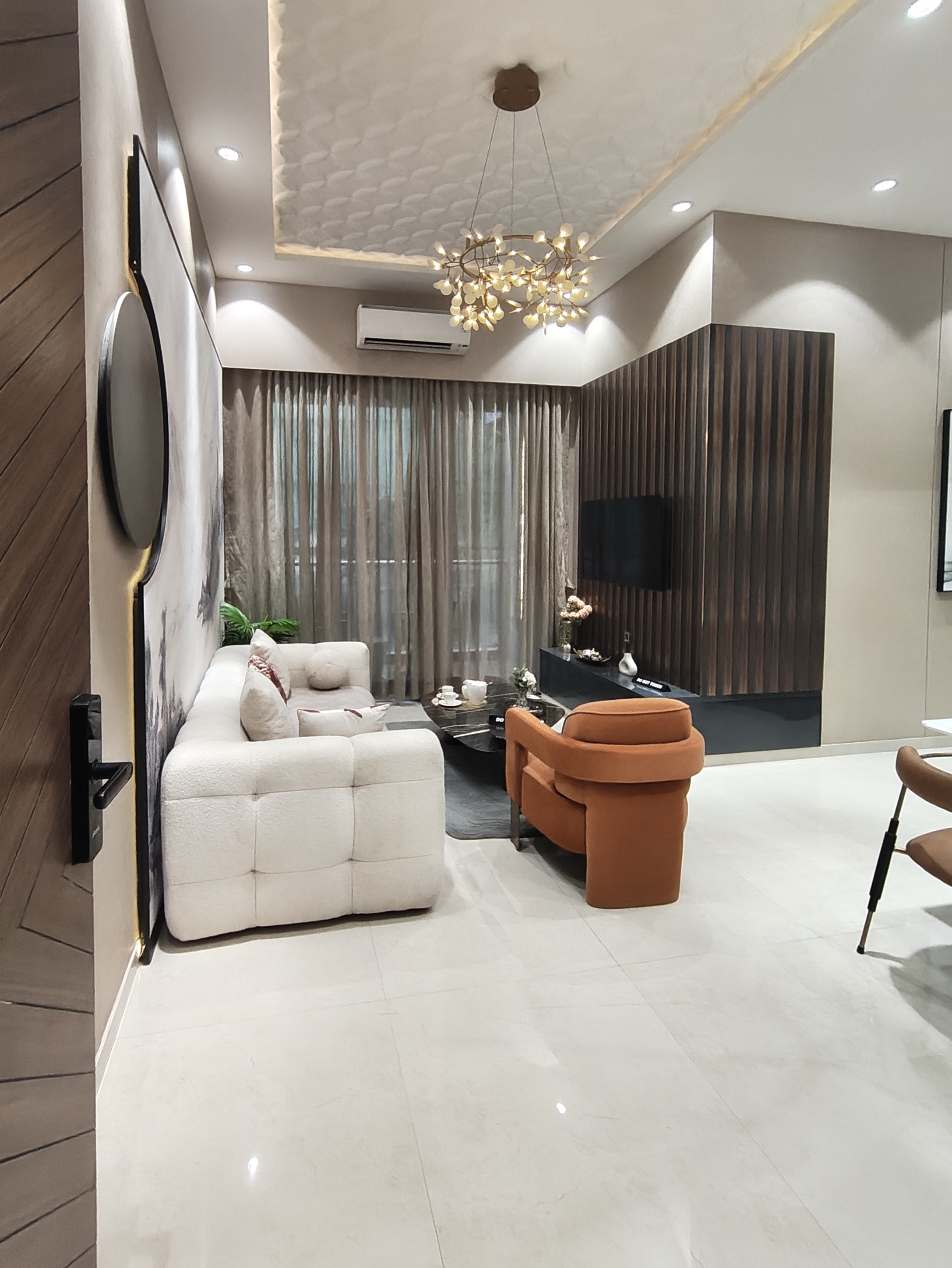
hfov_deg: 74.5
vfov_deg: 90.5
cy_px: 555
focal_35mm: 17
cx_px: 421
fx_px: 623
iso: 490
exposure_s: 1/100
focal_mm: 1.64
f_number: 2.2
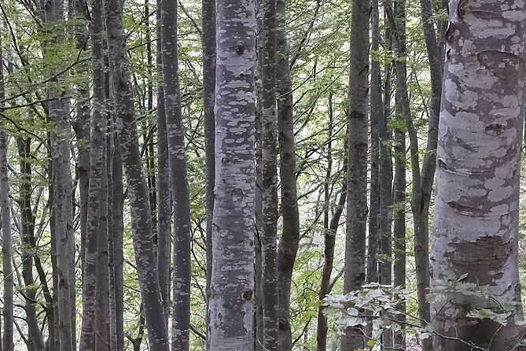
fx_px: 2148
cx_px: 573
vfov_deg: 9.3
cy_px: 108
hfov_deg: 13.7
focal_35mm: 147
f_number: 8
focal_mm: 27
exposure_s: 1/100
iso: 2500
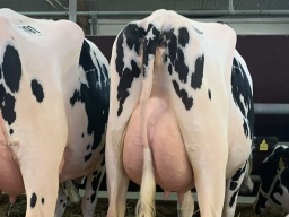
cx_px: 82
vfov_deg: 22.1
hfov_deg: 29.5
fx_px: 543
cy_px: 190
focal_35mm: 65
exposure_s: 1/25
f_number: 1.8
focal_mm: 4.25
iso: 320
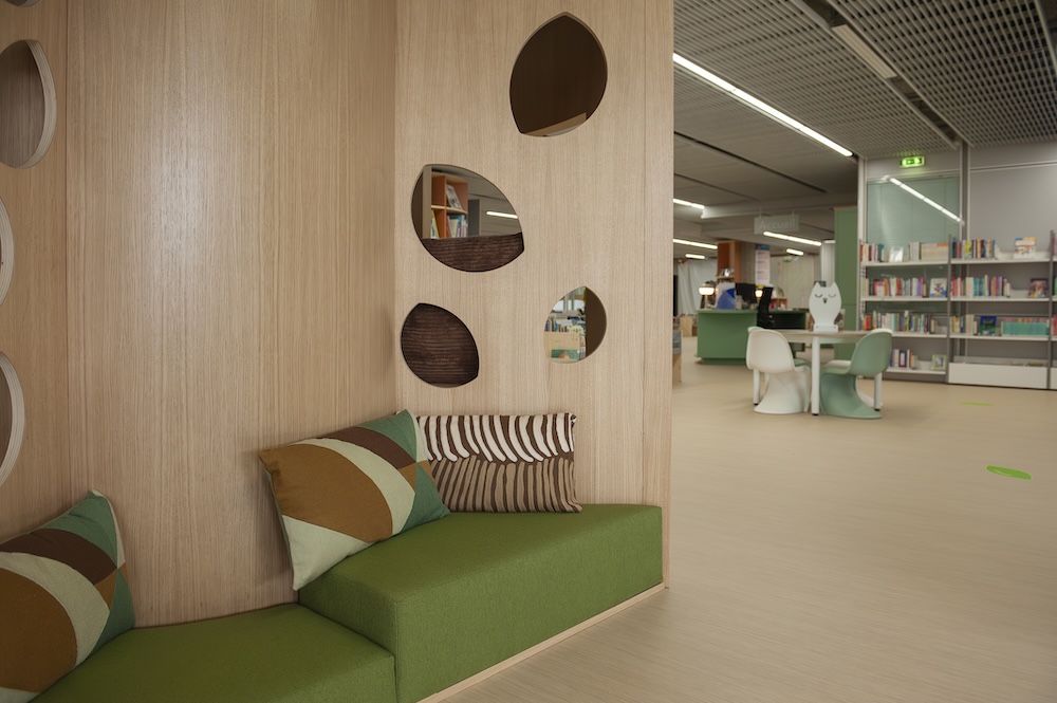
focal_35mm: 24
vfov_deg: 53.1
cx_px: 528
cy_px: 352
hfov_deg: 73.8
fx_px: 704
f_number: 4
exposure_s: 1/320
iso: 1600
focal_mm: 24
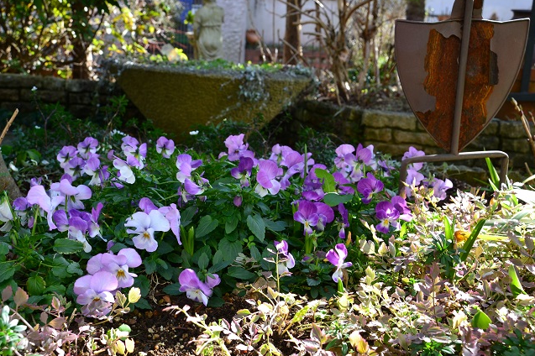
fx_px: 751
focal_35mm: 51
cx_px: 260
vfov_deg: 26.7
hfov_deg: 39.2
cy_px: 168
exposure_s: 1/100
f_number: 9
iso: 400
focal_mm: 31
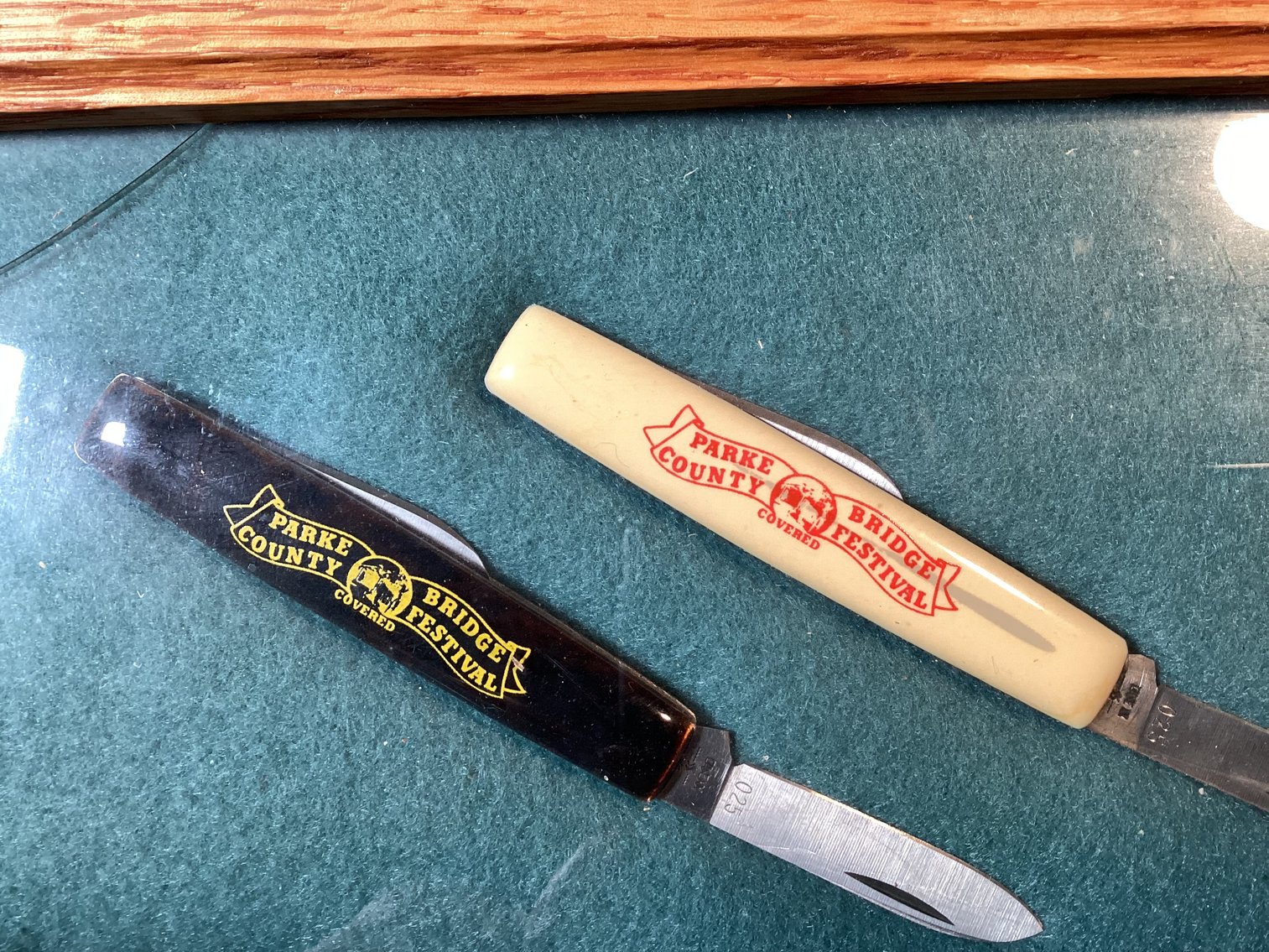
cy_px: 476
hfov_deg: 58.3
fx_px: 1137
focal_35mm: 31
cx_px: 634
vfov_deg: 45.4
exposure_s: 1/50
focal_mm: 3.3
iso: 160
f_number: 2.4
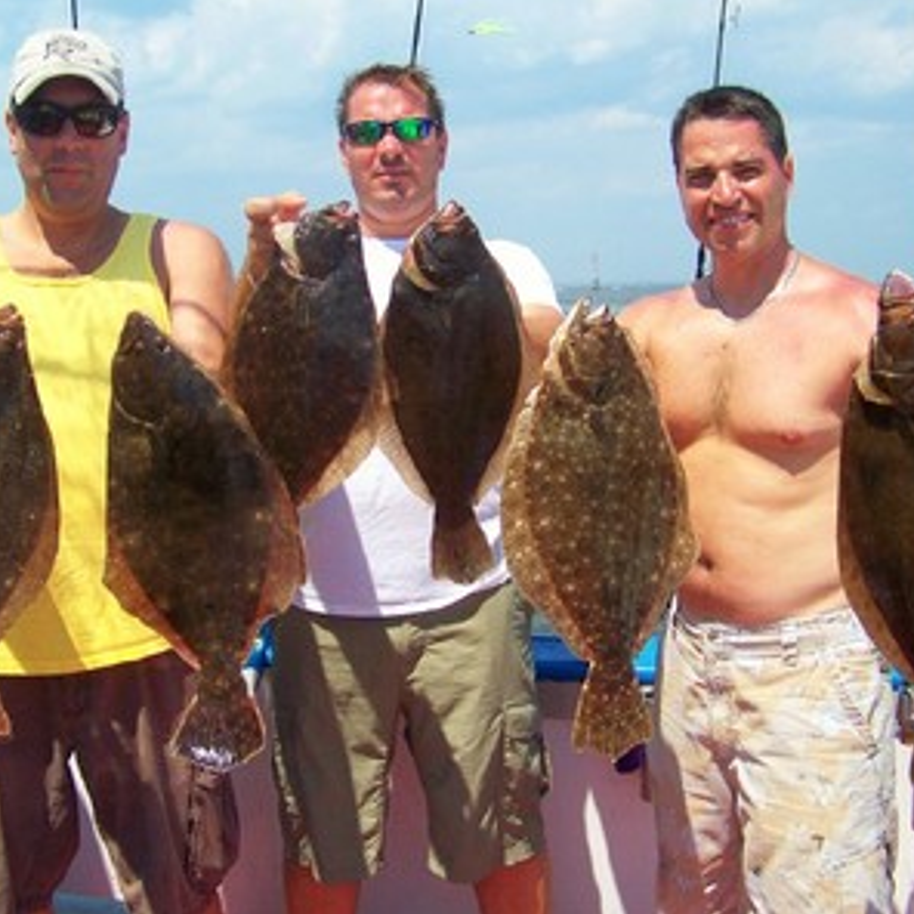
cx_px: 429
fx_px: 1285
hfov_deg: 39.2
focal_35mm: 43
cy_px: 454
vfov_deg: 39.2
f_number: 2.8
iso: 64
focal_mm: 5.85
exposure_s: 1/800
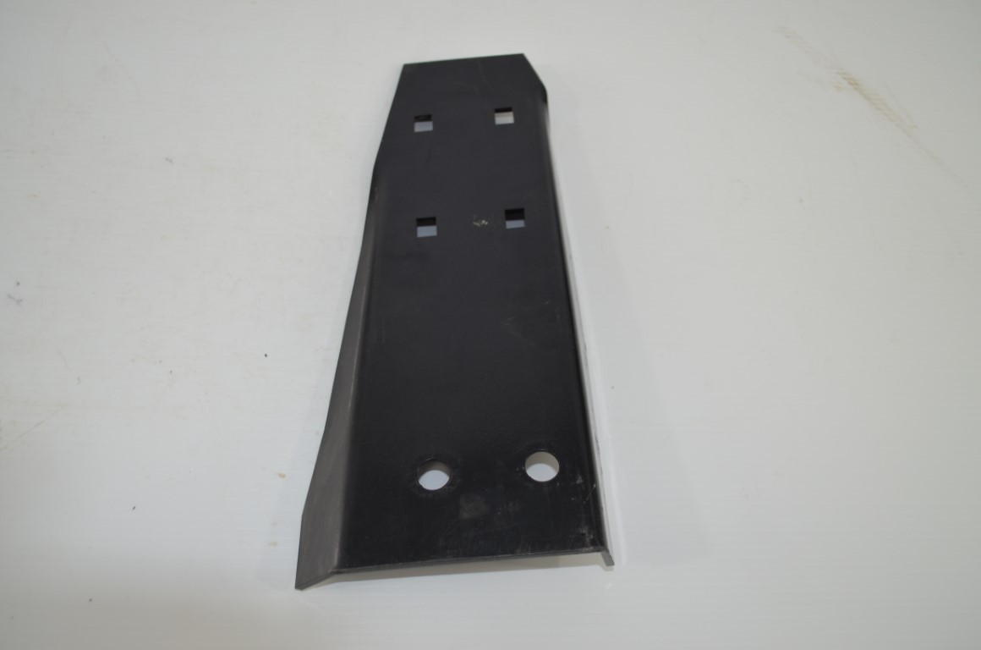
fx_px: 897
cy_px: 325
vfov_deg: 39.8
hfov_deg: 57.3
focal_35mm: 33
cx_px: 490
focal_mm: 22
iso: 400
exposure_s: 1/60
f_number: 3.8
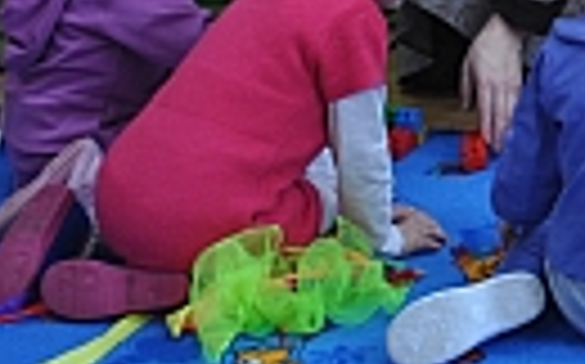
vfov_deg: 6.0
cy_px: -169
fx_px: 3425
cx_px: 1035
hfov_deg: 9.3
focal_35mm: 215
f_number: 5
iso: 280
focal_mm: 38
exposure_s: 1/30
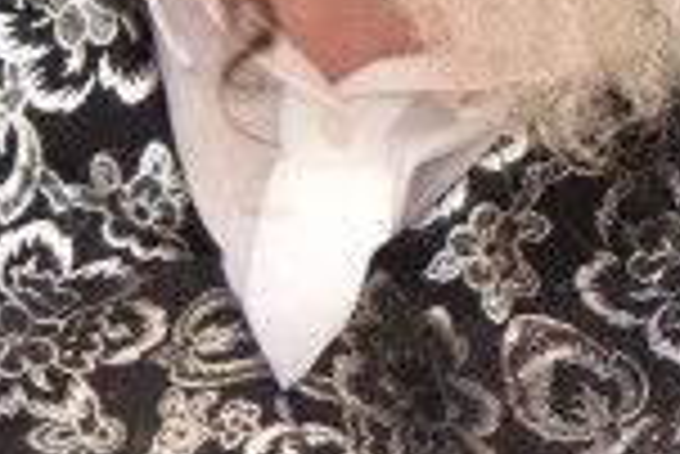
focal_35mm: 509
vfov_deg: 2.7
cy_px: -191
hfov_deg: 4.0
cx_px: 1027
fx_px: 9623
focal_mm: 75
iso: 2000
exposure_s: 1/100
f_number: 4
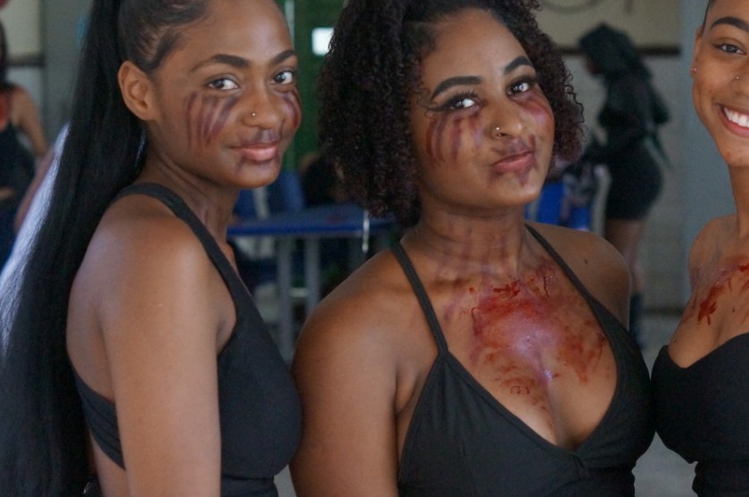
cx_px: 504
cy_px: 193
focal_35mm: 104
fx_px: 2161
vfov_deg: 13.1
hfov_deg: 19.6
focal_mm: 50
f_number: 3.5
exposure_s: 1/160
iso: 3200
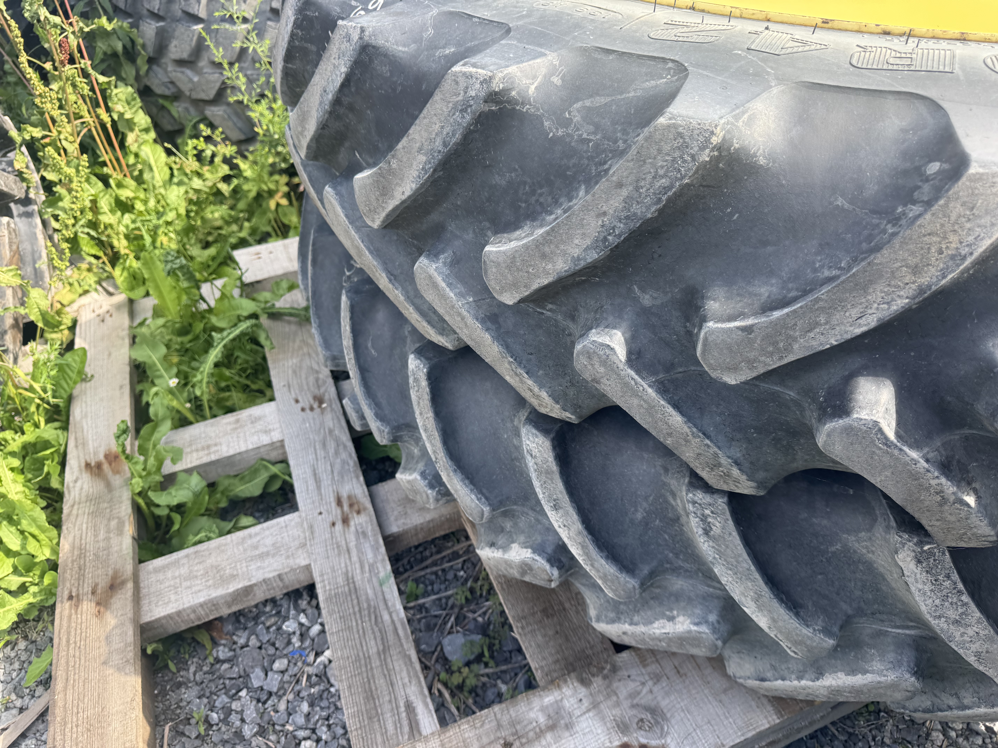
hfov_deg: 71.6
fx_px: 692
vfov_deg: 56.8
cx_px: 499
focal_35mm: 24
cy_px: 374
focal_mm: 6.76
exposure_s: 1/350
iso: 80
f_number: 1.78
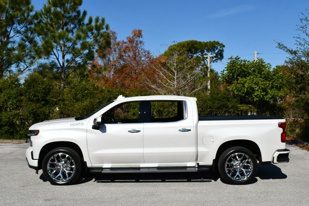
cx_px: 154
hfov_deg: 41.1
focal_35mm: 48
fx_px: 412
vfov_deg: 28.1
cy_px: 103
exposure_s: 1/400
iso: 100
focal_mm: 24
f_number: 10
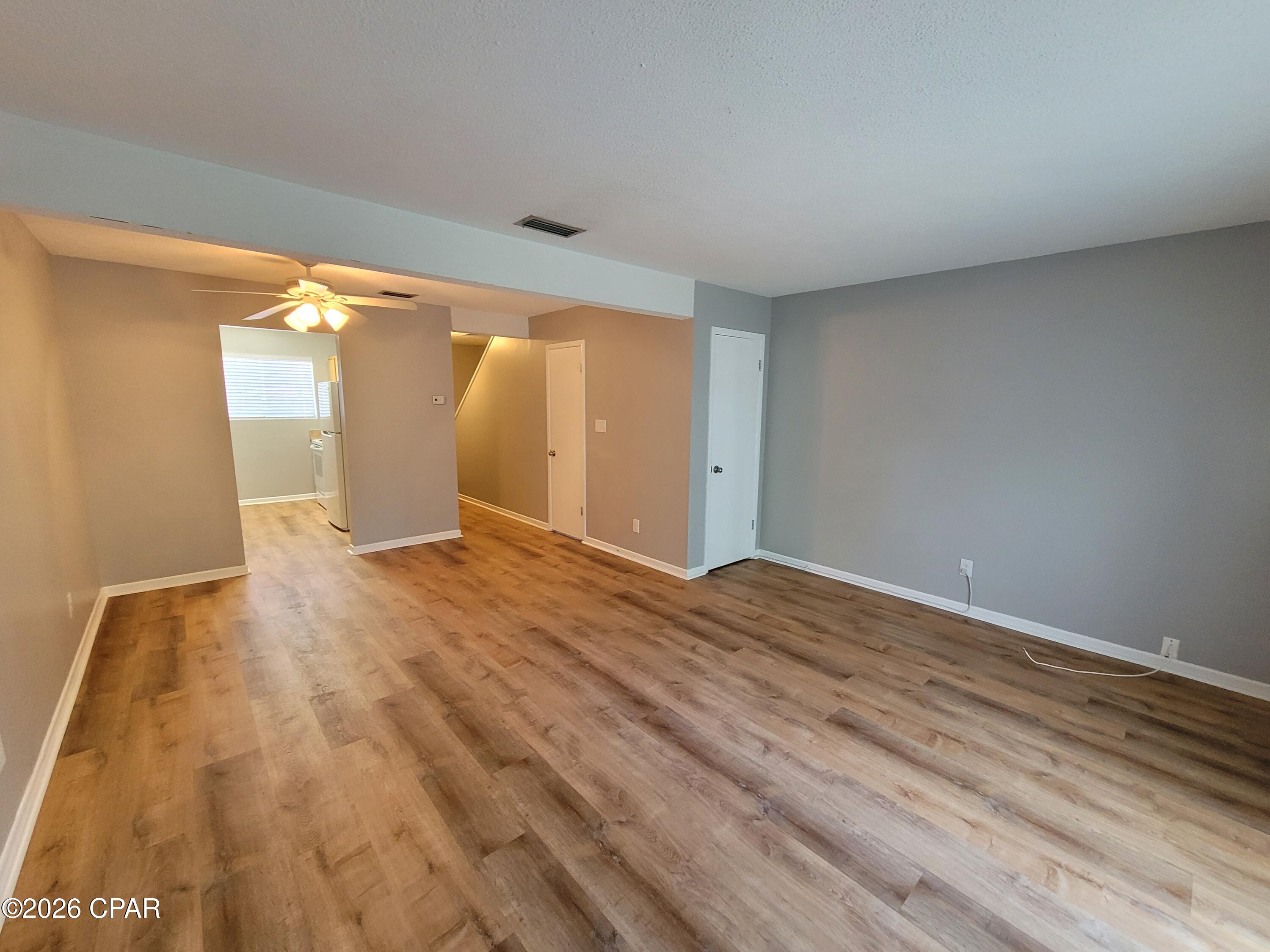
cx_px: 635
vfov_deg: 89.9
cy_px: 476
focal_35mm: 13
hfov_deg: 106.2
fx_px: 477
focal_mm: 2.2
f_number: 2.2
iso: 320
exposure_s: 1/40
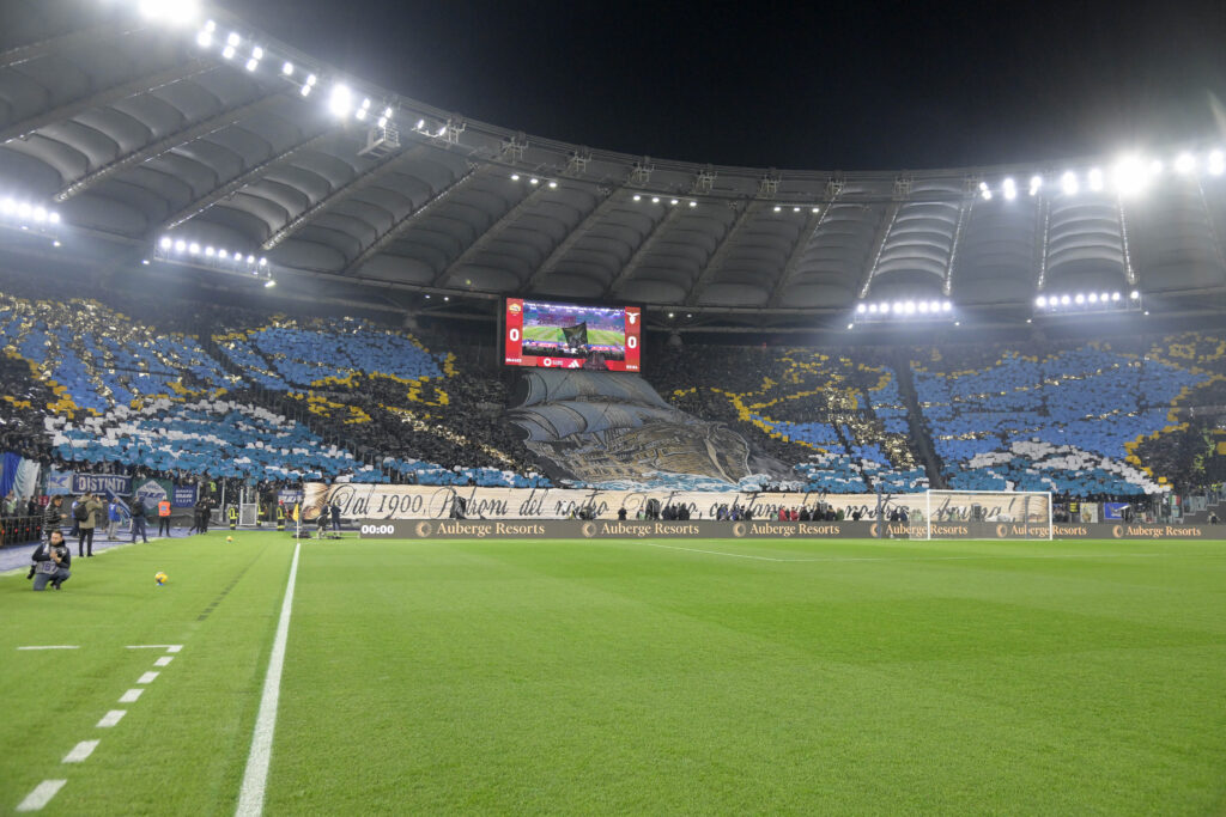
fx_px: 1022
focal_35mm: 30
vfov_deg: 43.6
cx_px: 613
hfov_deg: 61.9
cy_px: 408
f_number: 5
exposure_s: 1/640
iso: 3200
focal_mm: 30
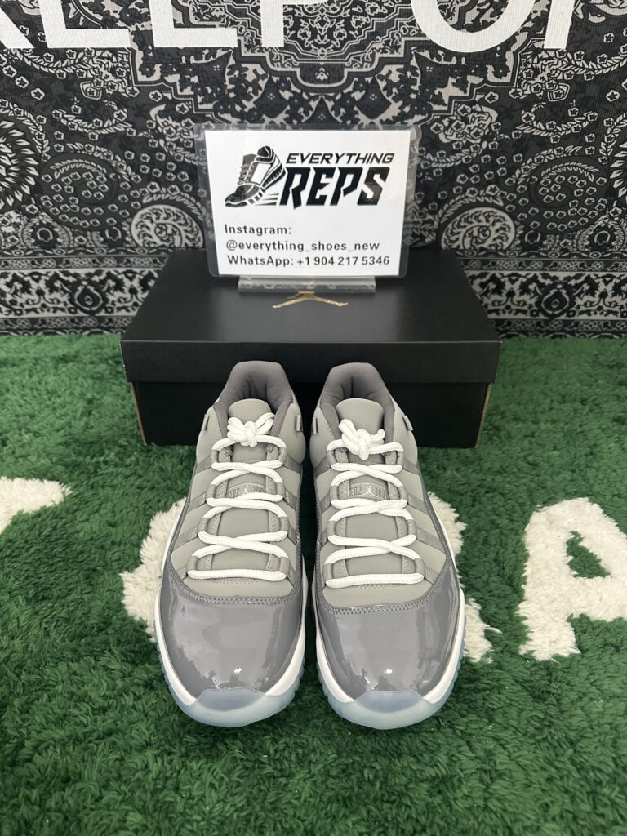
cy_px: 418
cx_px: 314
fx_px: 580
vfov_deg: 71.6
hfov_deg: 56.8
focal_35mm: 24
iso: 400
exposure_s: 1/50
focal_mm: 6.86
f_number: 1.78
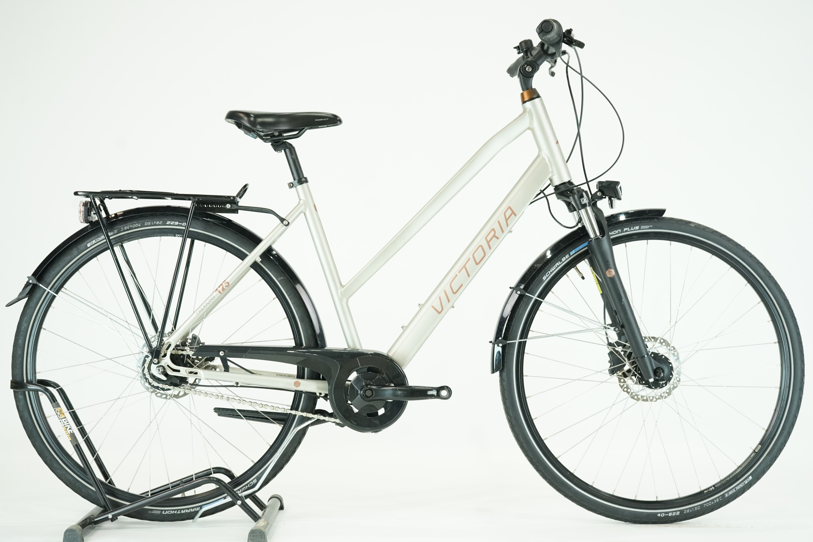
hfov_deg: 33.4
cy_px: 271
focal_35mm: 60
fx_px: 1355
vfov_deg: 22.6
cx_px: 406
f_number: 5
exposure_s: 1/200
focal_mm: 60
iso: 2000
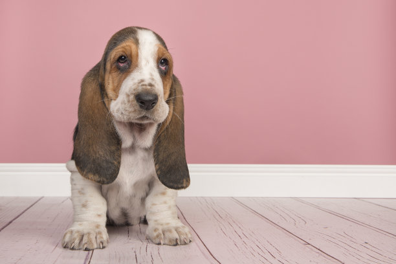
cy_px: 132
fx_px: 418
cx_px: 198
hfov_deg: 50.7
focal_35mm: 38
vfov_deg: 35.1
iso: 100
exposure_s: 1/160
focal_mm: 38
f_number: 11
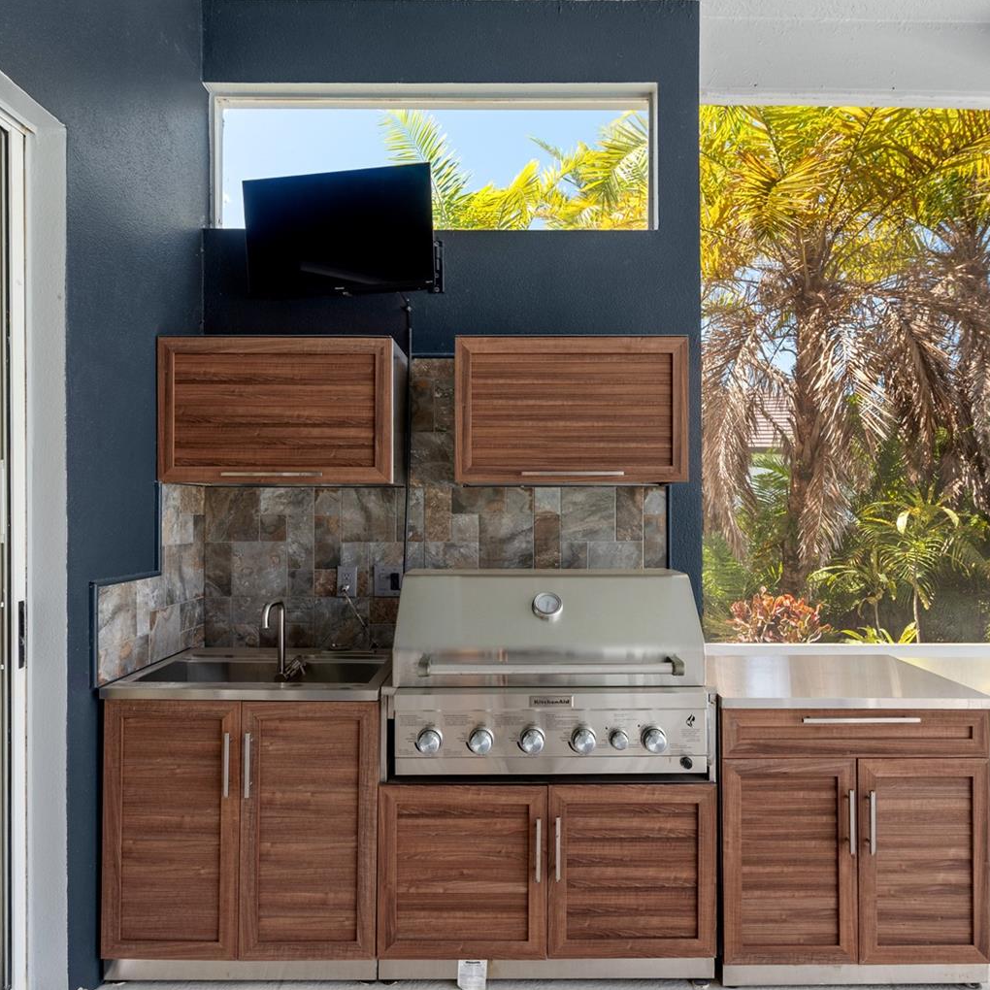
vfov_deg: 74.8
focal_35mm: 20
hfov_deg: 74.8
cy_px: 500
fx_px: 647
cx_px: 524
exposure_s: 1/15
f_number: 7.1
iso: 100
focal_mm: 10
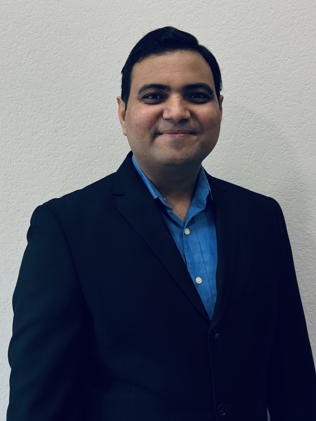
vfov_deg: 39.7
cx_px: 158
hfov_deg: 30.3
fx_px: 584
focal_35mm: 48
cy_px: 210
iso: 100
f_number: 1.78
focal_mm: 6.86
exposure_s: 1/60
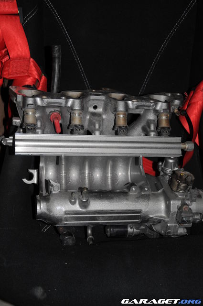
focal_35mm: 57
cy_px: 153
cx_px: 102
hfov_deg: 23.7
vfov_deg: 35.1
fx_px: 483
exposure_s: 1/60
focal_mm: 38
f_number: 4.2
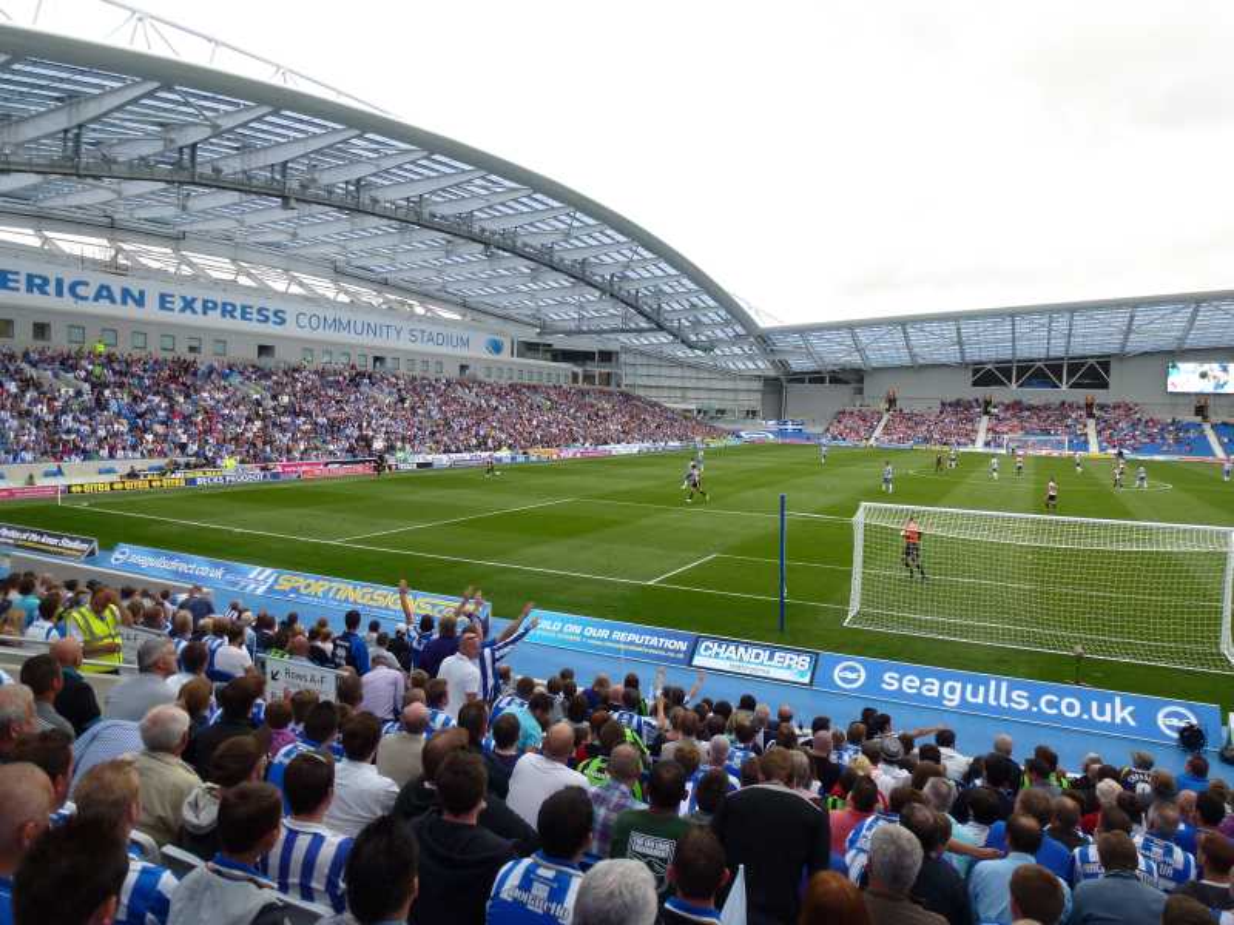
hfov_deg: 71.6
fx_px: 856
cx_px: 617
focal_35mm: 24
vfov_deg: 56.8
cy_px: 462
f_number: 3.3
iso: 100
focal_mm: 4.3
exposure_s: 1/125
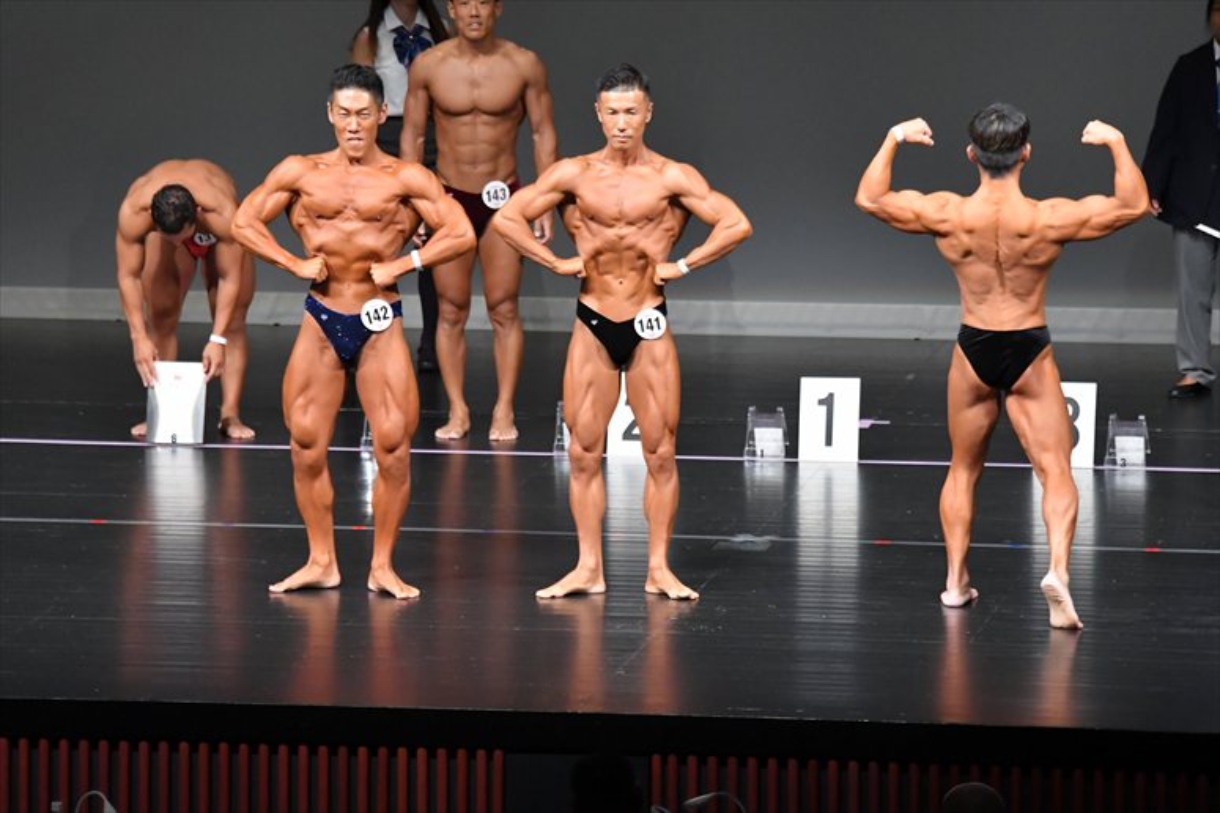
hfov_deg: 8.1
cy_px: 406
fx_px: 8638
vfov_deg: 5.4
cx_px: 610
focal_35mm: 255
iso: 5000
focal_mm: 170
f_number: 5.6
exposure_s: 1/400
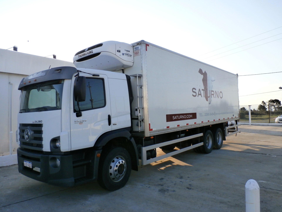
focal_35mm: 25
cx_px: 141
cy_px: 106
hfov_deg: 69.4
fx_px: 204
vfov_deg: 54.9
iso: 100
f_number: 3
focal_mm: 4.5
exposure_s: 1/800
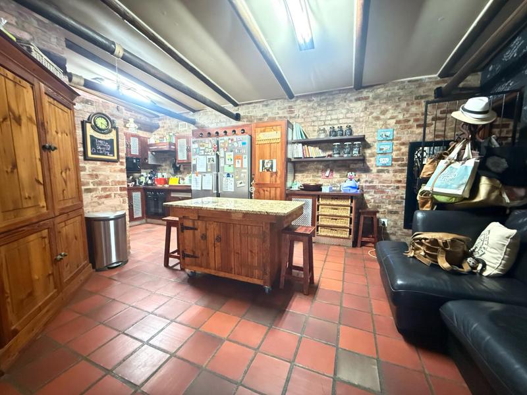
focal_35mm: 14
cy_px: 198
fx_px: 213
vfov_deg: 85.7
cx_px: 264
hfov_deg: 102.1
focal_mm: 2.22
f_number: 2.2
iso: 2500
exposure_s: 1/20
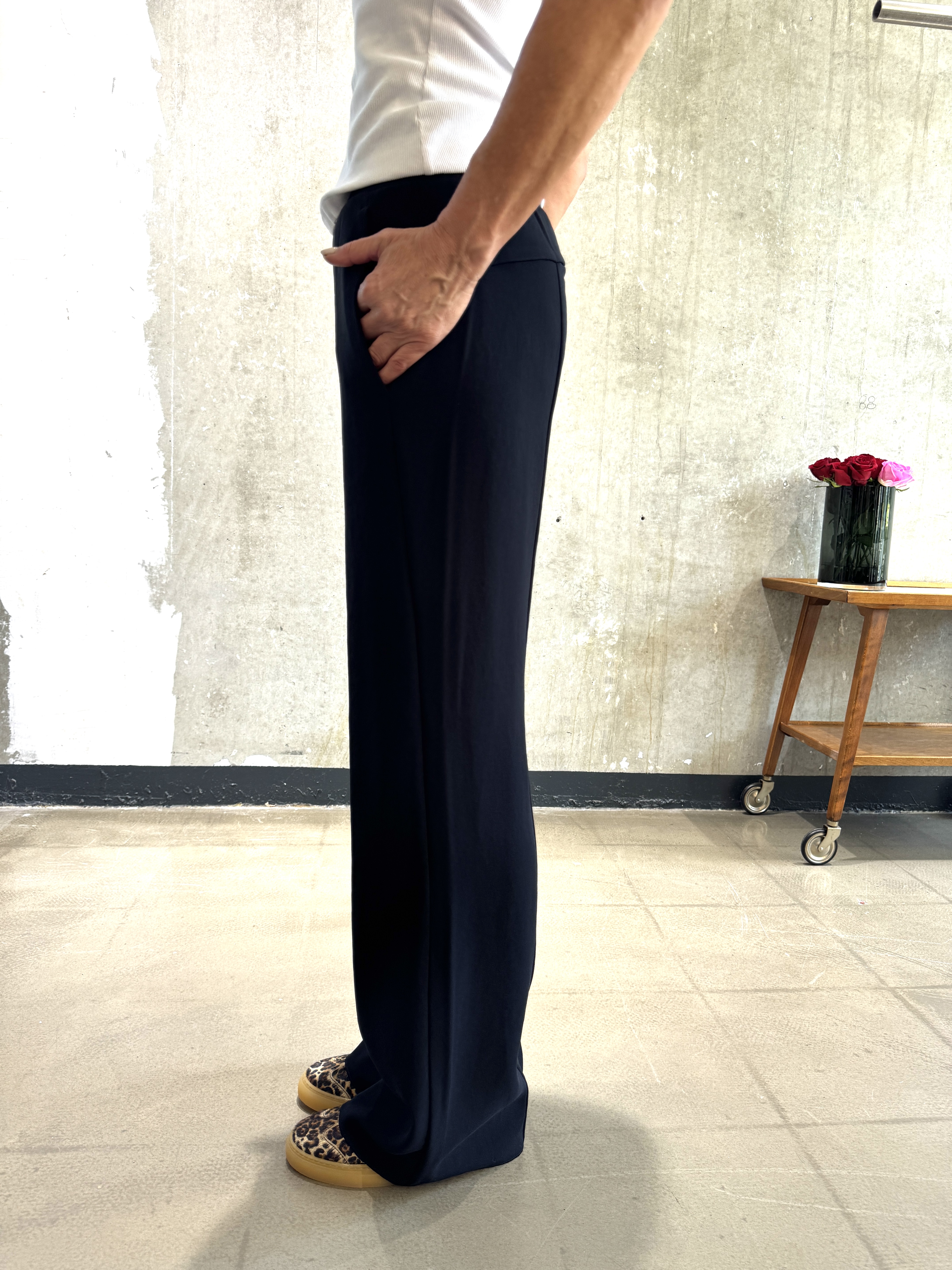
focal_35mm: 24
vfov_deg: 71.6
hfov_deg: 56.8
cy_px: 635
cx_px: 476
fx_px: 880
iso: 100
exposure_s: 1/121
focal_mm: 6.76
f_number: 1.78
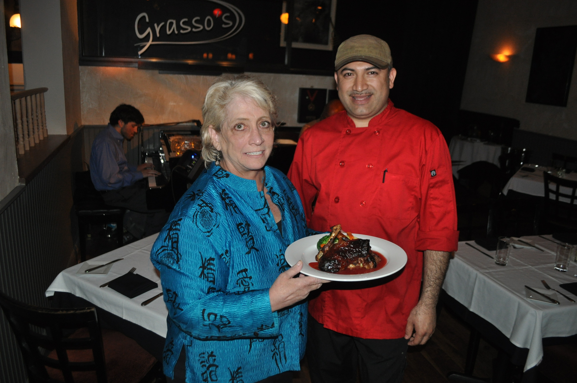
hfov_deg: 67.4
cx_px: 288
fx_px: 432
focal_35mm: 27
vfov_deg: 47.8
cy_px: 192
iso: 800
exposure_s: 1/60
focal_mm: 18
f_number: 3.5
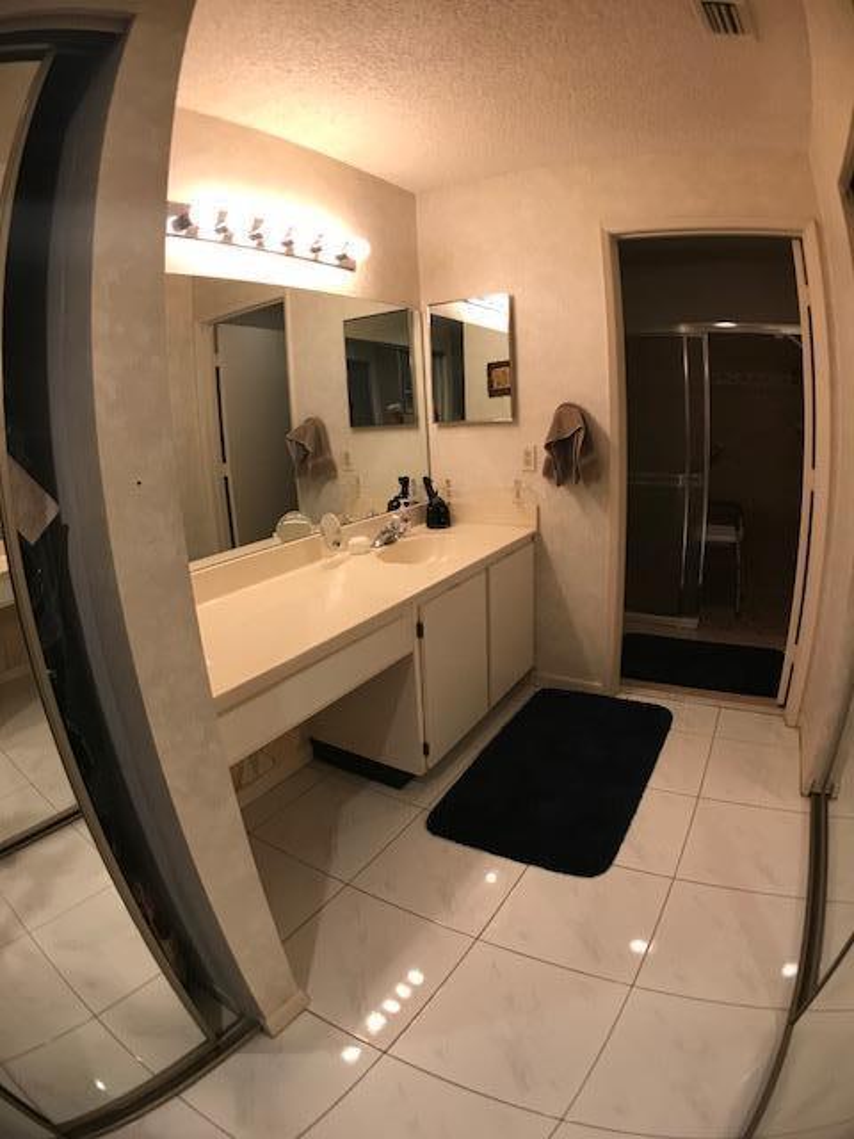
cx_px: 427
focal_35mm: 28
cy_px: 570
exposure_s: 1/20
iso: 40
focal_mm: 3.99
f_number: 1.8
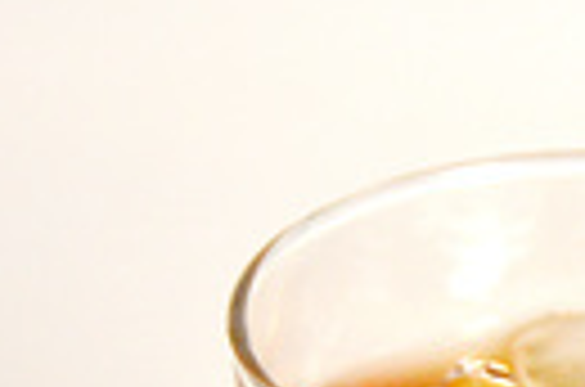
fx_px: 7841
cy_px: 634
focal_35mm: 484
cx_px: 662
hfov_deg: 4.3
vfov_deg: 2.8
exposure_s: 1/60
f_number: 5.3
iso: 500
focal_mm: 95
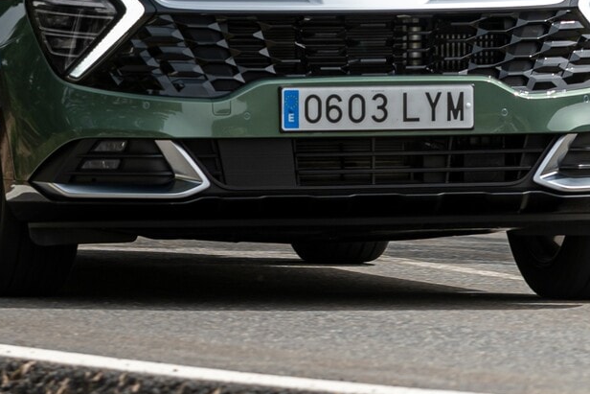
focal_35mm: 511
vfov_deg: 2.7
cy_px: -104
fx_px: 8376
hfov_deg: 4.0
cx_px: 276
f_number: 4
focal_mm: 164
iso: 200
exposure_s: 1/640
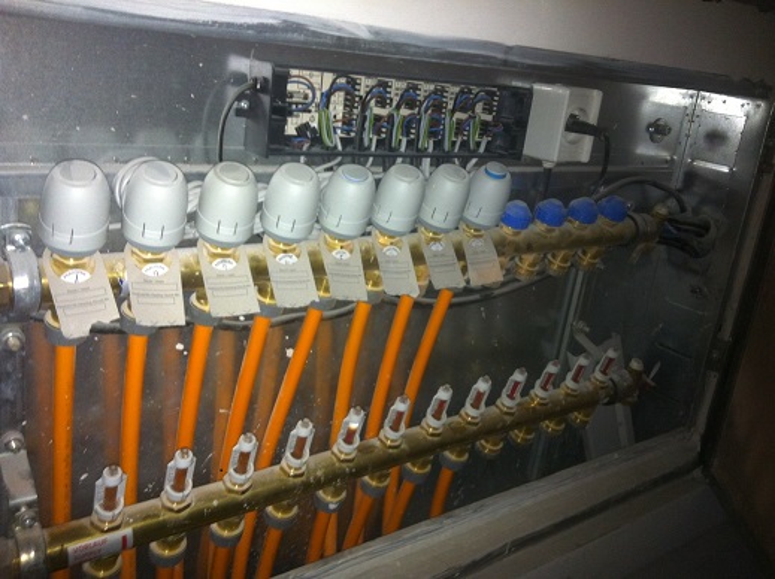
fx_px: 783
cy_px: 290
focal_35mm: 35
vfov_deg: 40.6
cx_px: 388
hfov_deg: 52.7
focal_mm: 3.85
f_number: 2.8
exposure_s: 1/15
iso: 125
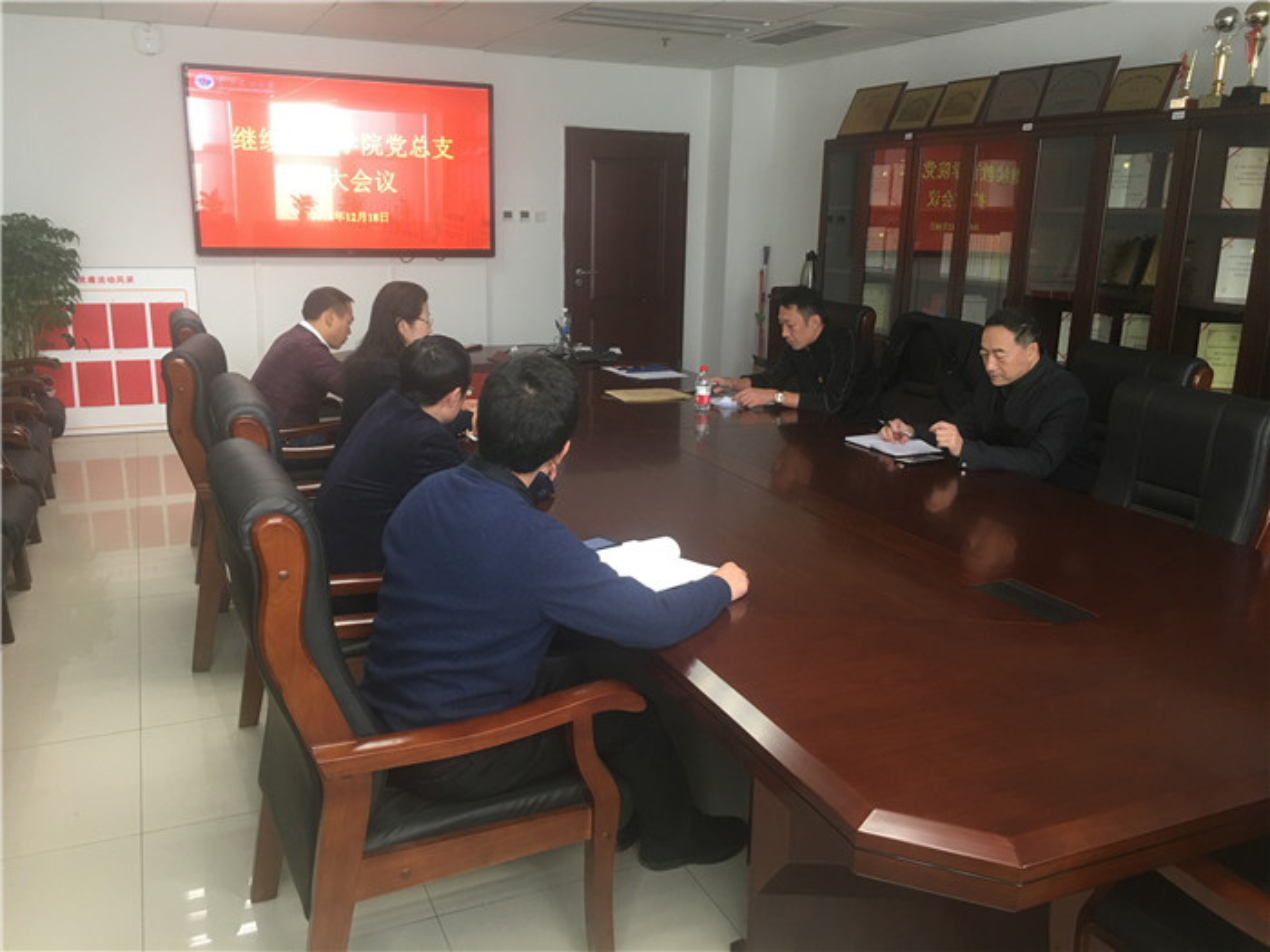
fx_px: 1064
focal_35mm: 29
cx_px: 635
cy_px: 476
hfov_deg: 61.7
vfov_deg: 48.2
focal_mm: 4.15
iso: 64
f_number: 2.2
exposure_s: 1/17
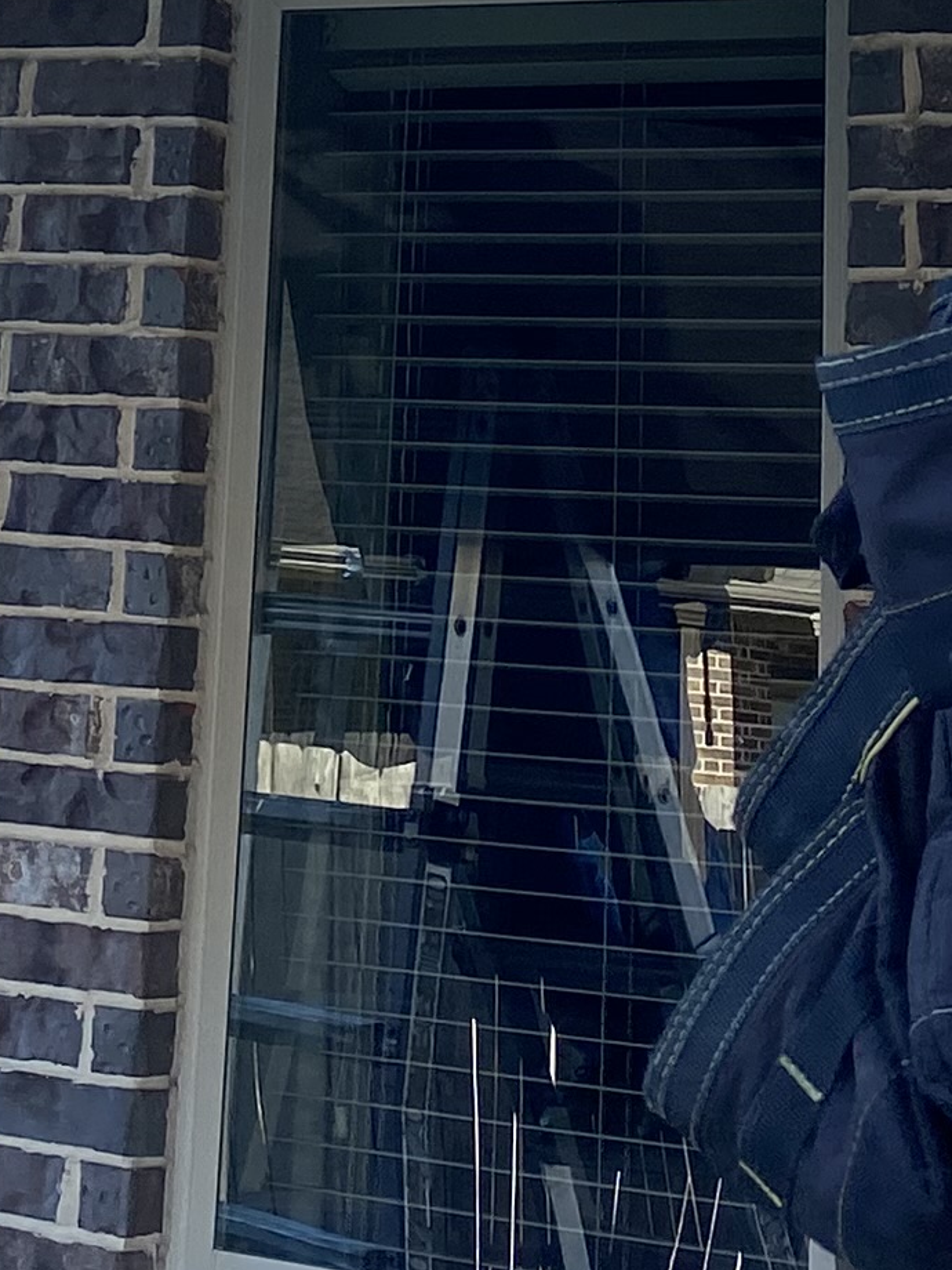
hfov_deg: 12.8
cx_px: -40
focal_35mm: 114
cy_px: -788
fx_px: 4180
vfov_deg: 15.5
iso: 32
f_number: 1.8
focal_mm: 4.25
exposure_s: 1/637
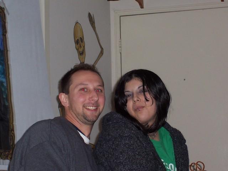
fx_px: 731
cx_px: 114
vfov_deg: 13.3
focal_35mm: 111
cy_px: 86
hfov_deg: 17.7
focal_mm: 16.8
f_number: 4.8
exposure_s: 1/90
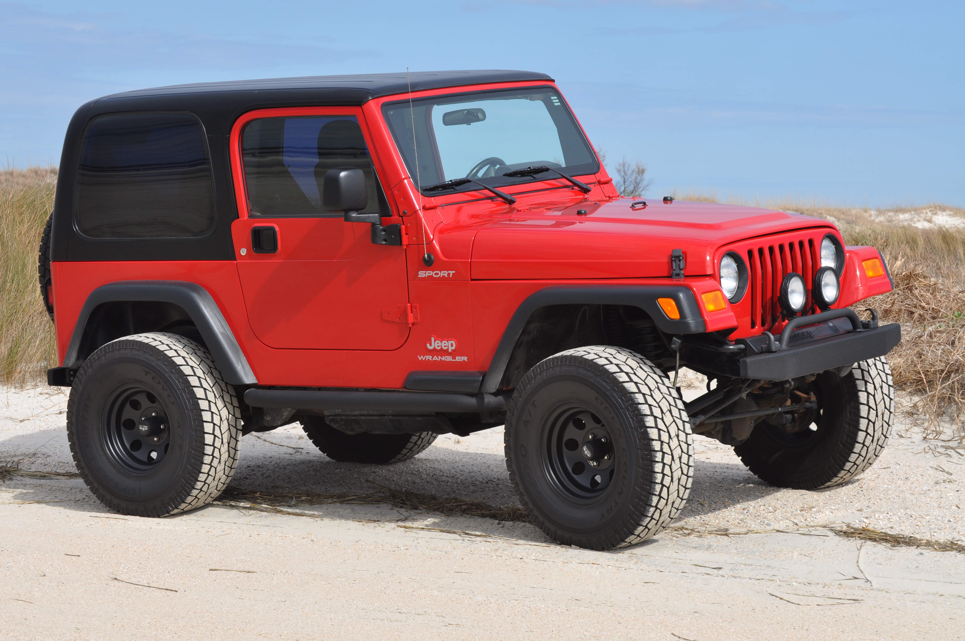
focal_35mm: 123
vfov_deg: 11.1
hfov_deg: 16.7
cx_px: 482
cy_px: 320
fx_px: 3293
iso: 200
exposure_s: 1/400
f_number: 10
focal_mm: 82
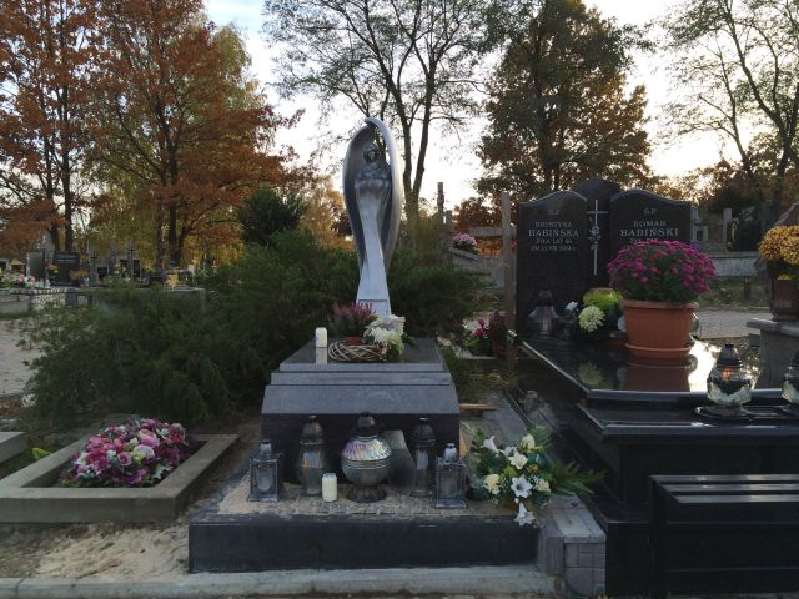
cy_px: 300
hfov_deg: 61.7
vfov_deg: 48.2
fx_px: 669
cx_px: 400
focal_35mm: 29
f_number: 2.2
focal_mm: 4.15
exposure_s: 1/441
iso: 32
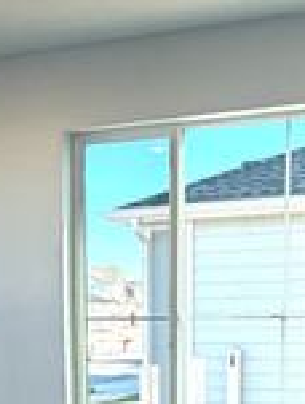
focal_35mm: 71
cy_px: 471
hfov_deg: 20.7
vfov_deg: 24.9
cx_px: 91
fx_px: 831
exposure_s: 1/171
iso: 50
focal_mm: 2.22
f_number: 2.2
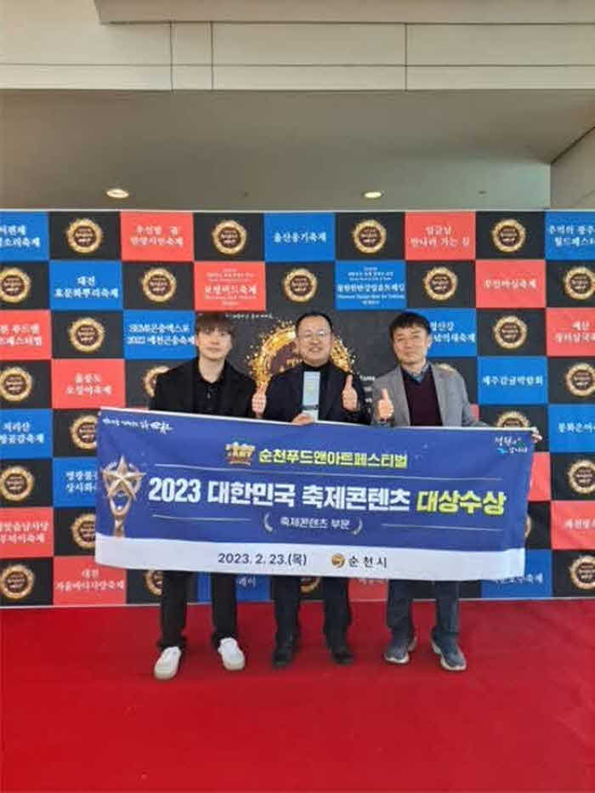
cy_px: 396
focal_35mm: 24
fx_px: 550
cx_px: 298
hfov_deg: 56.8
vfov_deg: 71.6
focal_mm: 5.23
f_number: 1.8
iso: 100
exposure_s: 1/60
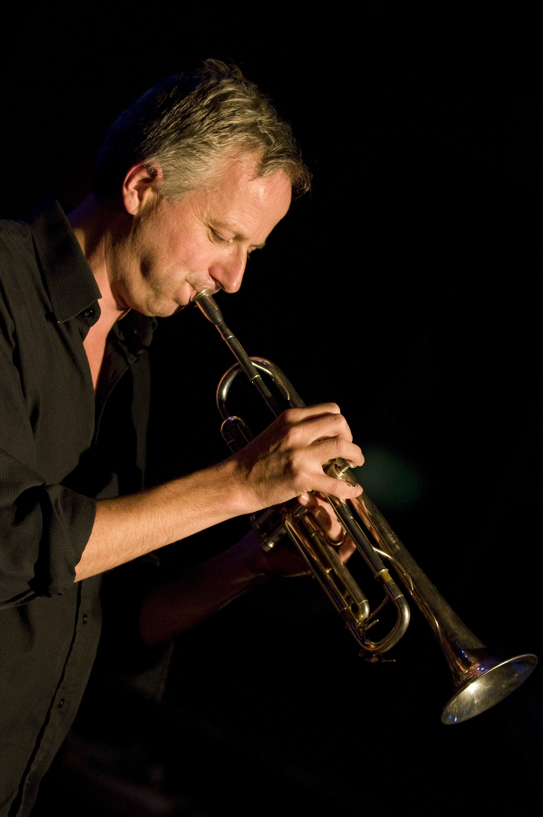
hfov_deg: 10.6
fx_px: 2926
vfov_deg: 15.9
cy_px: 408
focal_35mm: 129
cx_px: 272
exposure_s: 1/125
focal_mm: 86
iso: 1600
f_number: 2.8
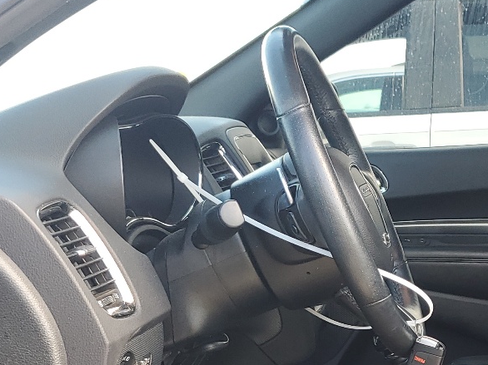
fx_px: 1001
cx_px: 442
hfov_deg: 26.5
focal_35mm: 71
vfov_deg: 19.9
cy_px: 393
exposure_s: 1/135
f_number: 1.5
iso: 50
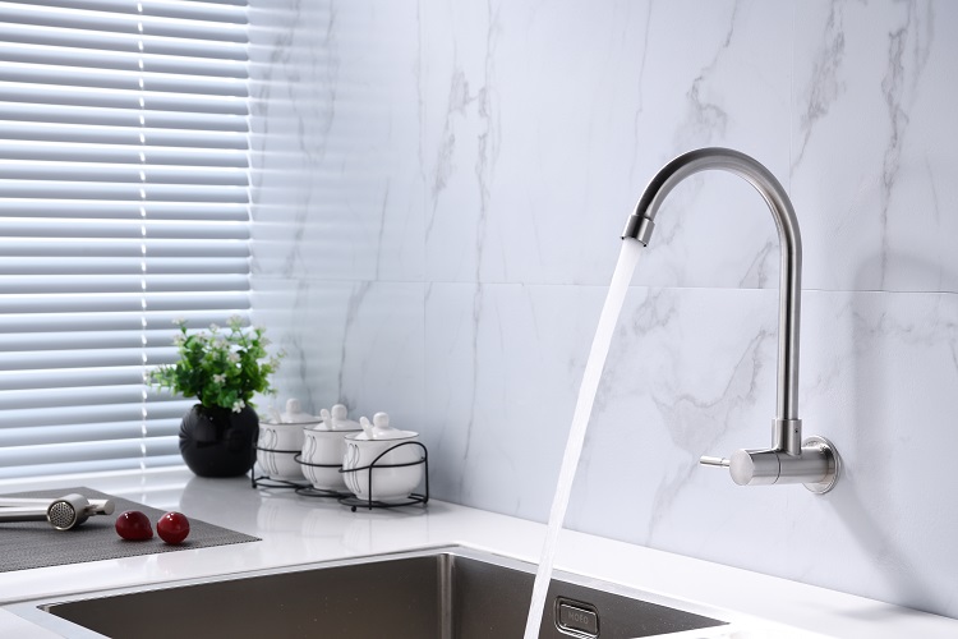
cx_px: 479
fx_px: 1863
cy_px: 320
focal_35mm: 70
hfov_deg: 28.8
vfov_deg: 19.5
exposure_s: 1/100
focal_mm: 70
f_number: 10
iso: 100
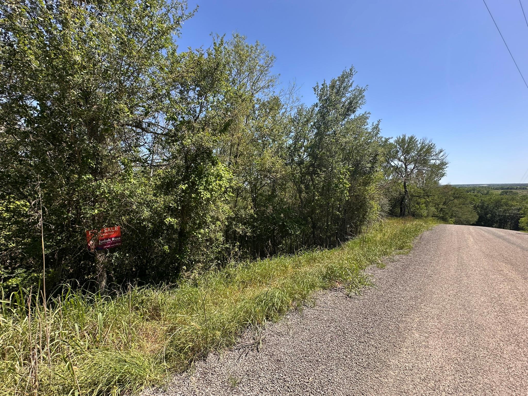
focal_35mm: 14
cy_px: 198
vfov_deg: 85.7
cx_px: 264
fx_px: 214
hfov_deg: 102.1
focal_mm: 2.22
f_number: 2.2
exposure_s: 1/609
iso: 40
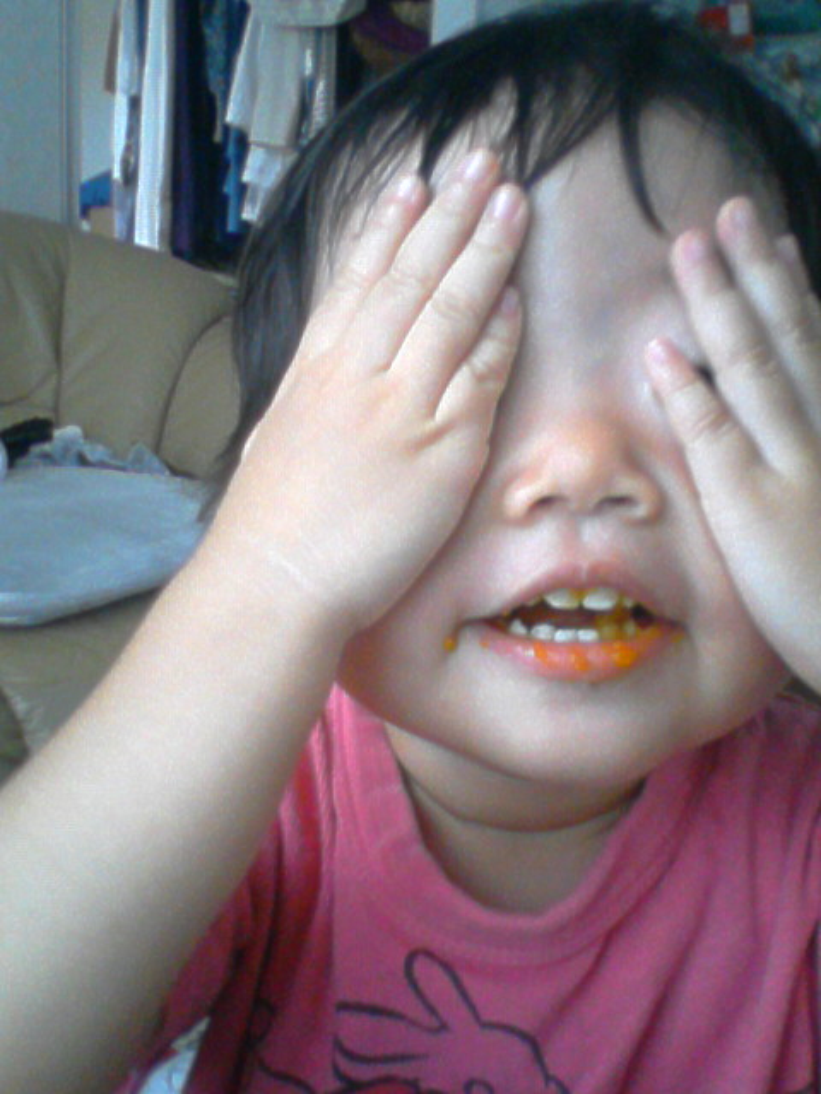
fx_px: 917
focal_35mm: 29
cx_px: 410
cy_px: 547
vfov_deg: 61.7
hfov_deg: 48.2
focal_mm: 1.5
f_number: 2.8
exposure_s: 1/27.8
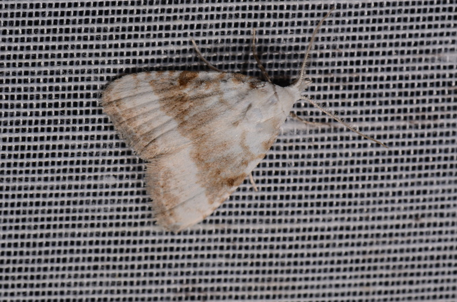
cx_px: 228
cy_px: 151
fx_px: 1615
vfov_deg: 10.7
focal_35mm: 128
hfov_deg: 16.1
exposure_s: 1/60
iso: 100
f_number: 22
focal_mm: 85
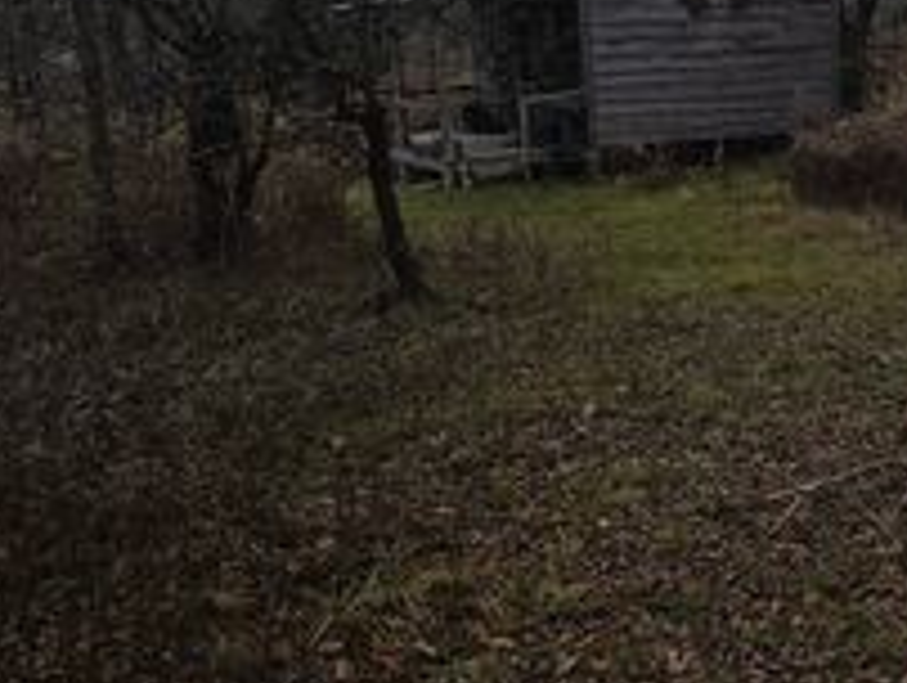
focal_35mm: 49
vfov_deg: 29.5
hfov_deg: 36.7
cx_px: 793
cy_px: 222
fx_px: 1285
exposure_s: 1/769
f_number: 1.7
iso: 12
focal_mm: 6.3
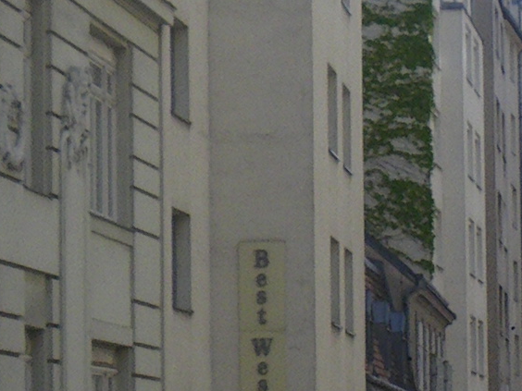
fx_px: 2729
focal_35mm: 181
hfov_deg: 10.9
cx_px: 417
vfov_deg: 8.2
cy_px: 370
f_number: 4.2
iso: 50
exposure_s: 1/320
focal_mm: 5
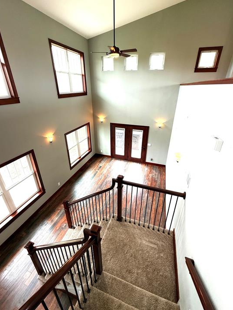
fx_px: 135
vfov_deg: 98.0
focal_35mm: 15
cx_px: 118
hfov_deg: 81.8
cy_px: 145
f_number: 2.2
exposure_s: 1/120
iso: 160
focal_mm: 2.22
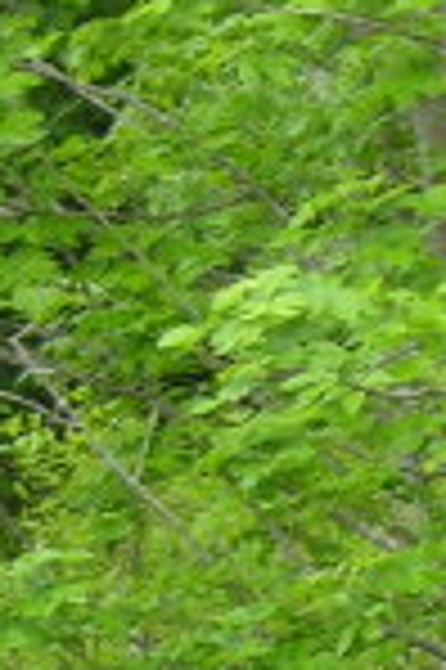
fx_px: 10784
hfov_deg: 2.3
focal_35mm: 579
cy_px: 1282
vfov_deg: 3.5
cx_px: 1279
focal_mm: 24
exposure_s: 1/66.1
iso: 50
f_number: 4
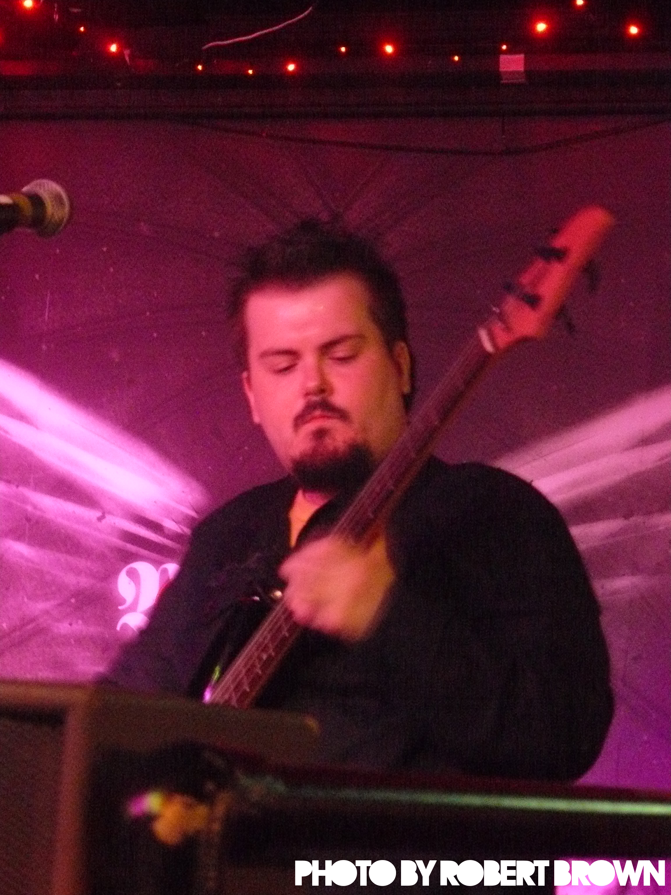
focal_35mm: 130
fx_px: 3360
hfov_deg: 11.4
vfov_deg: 15.2
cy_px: 448
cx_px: 336
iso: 800
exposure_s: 1/4
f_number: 3.2
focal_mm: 21.6
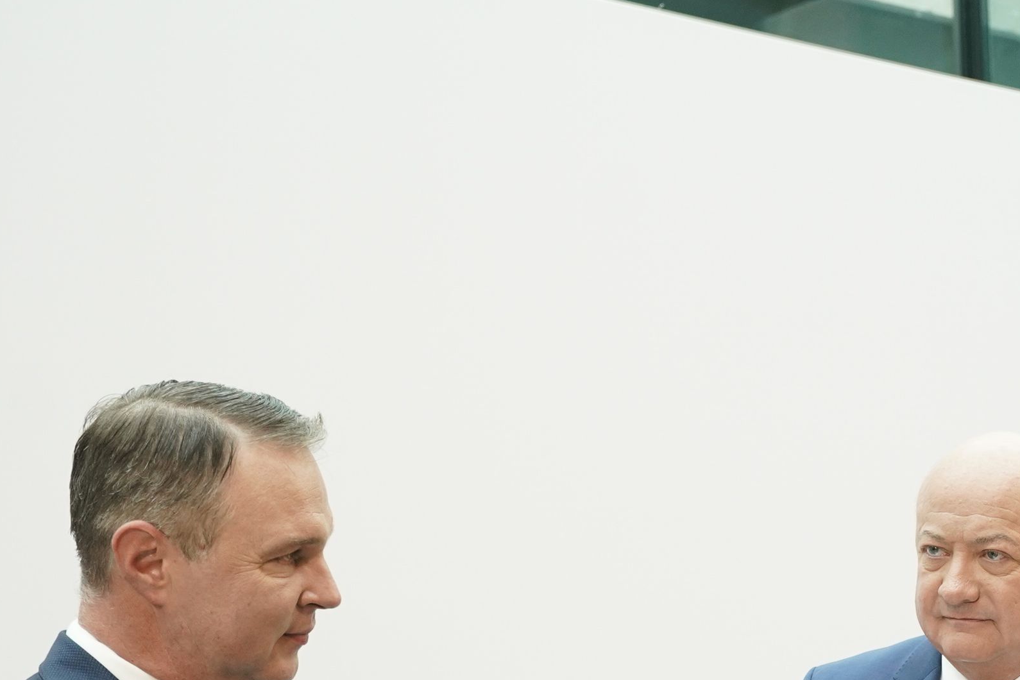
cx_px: 926
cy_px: 803
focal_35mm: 78
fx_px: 2210
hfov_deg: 25.2
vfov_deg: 16.8
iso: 1600
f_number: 3.5
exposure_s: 1/500
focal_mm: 31
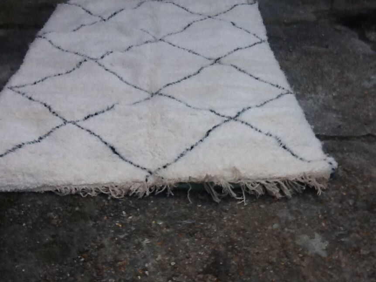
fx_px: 532
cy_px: 136
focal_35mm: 49
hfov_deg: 38.9
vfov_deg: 29.7
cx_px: 174
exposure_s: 1/495
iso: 40
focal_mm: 2.03
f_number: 2.4
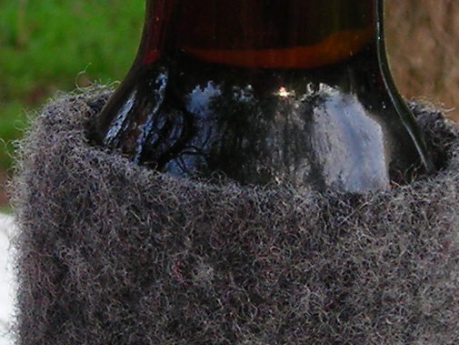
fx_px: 2586
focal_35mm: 195
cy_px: 174
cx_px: 153
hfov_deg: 10.1
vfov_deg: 7.6
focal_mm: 6.3
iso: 50
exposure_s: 1/92.5
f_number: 3.2
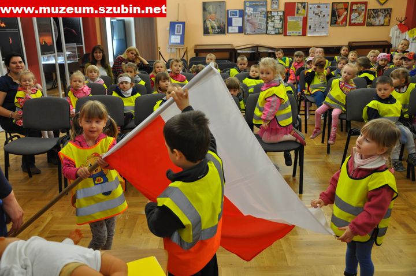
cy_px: 138
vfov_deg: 39.9
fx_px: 381
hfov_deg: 57.3
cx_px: 208
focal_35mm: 33
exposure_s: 1/60
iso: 800
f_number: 4
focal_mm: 22
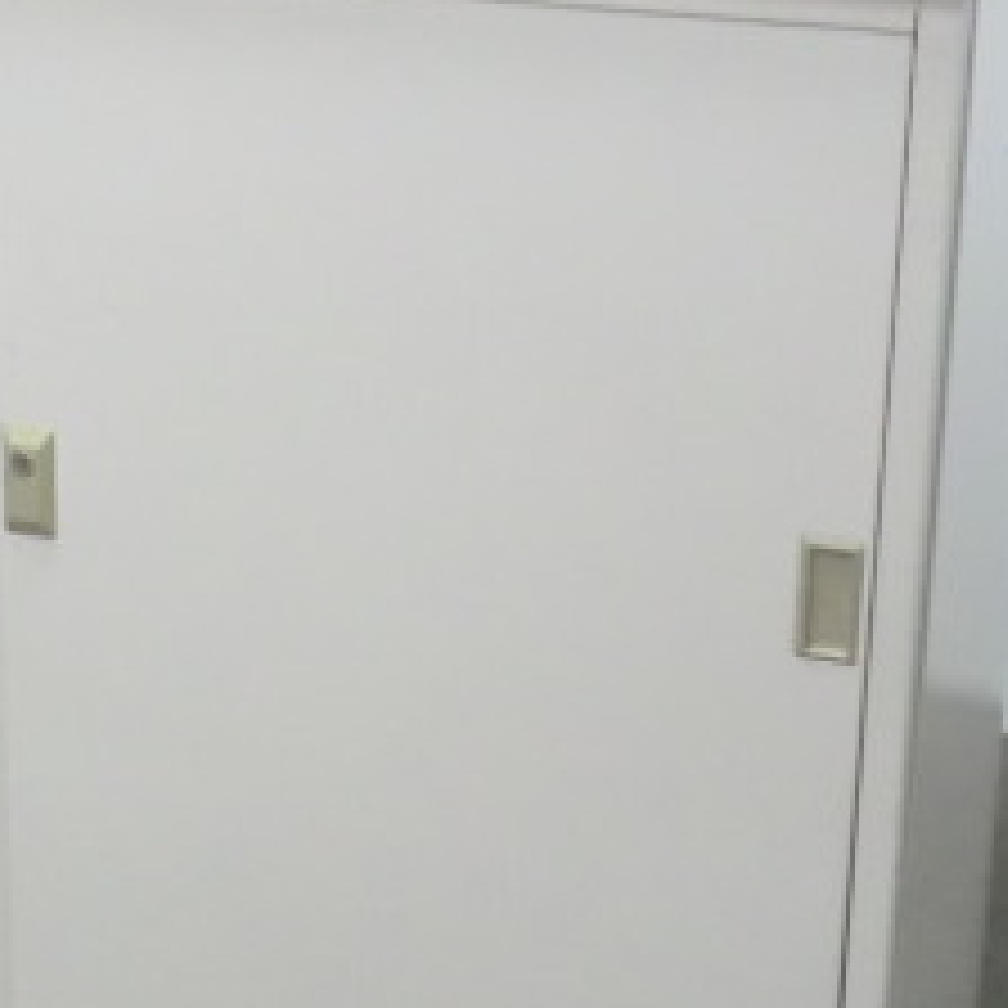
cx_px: 171
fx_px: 3163
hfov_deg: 17.9
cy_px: 378
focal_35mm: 96
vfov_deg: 18.1
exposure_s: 1/40
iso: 800
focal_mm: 6.9
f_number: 3.9
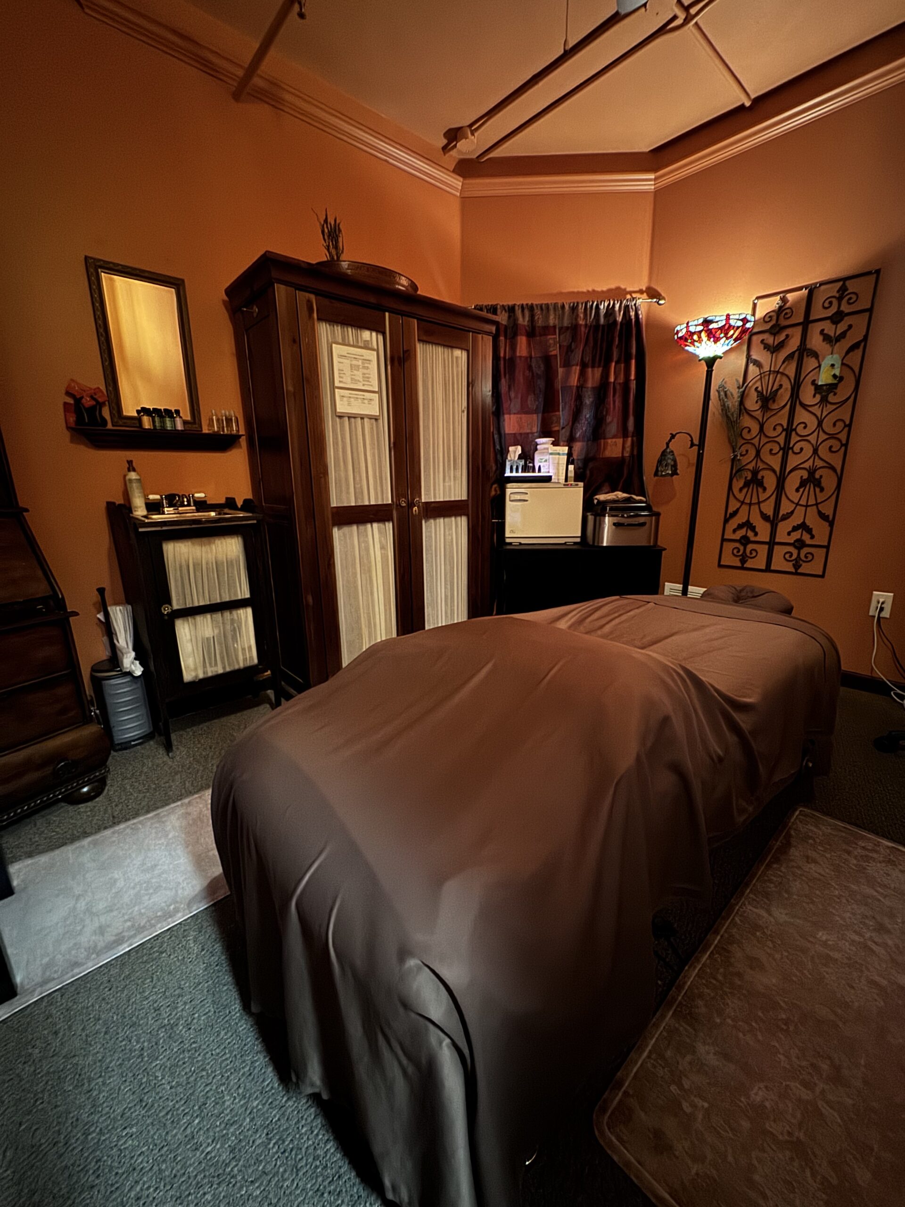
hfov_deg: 85.7
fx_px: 488
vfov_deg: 102.1
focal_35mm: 14
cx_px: 452
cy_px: 604
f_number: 2.2
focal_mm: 2.22
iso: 800
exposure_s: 1/7
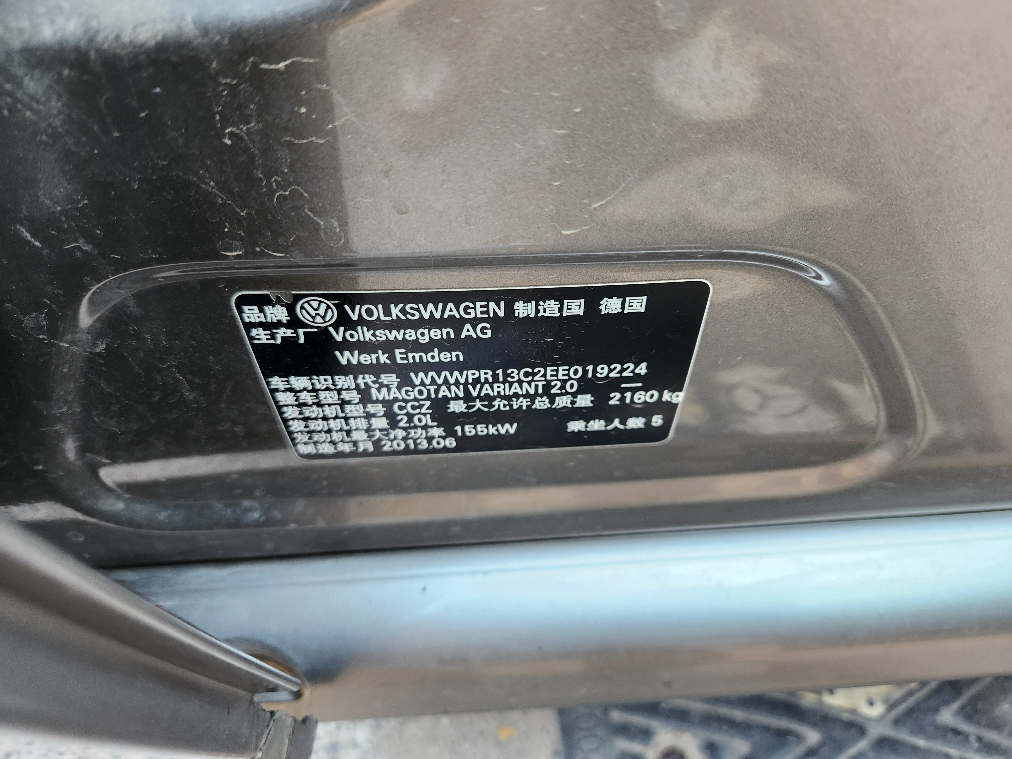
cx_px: 506
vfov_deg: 58.9
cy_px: 380
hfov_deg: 73.9
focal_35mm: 23
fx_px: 672
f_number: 1.8
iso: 200
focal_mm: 5.4
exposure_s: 1/180
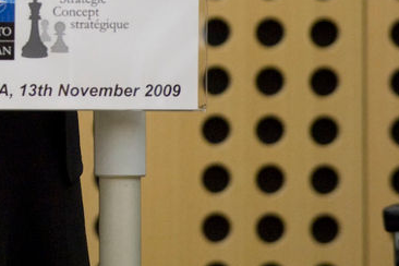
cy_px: -122
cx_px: -256
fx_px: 7747
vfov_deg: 2.0
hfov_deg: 2.9
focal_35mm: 699
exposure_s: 1/160
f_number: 4
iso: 2000
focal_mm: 200
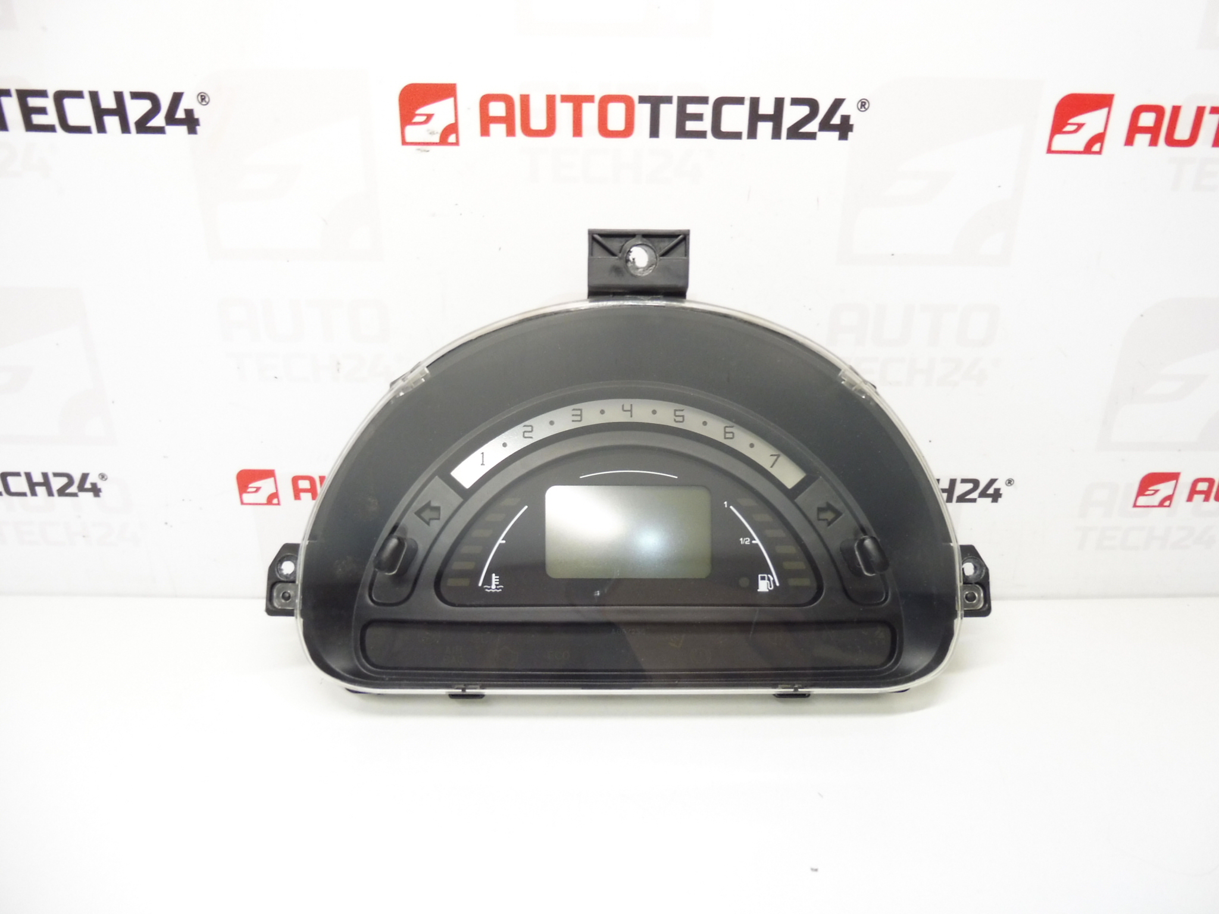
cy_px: 457
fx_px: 880
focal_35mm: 25
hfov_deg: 69.4
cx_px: 610
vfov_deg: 54.9
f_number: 3.5
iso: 200
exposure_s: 1/60
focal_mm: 4.4
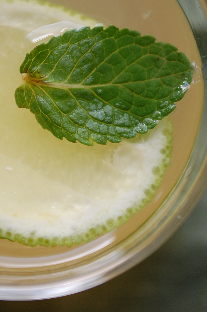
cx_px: 96
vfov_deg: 15.0
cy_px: 120
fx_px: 1182
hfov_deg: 10.0
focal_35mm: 137
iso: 400
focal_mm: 55
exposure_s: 1/60
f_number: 6.3
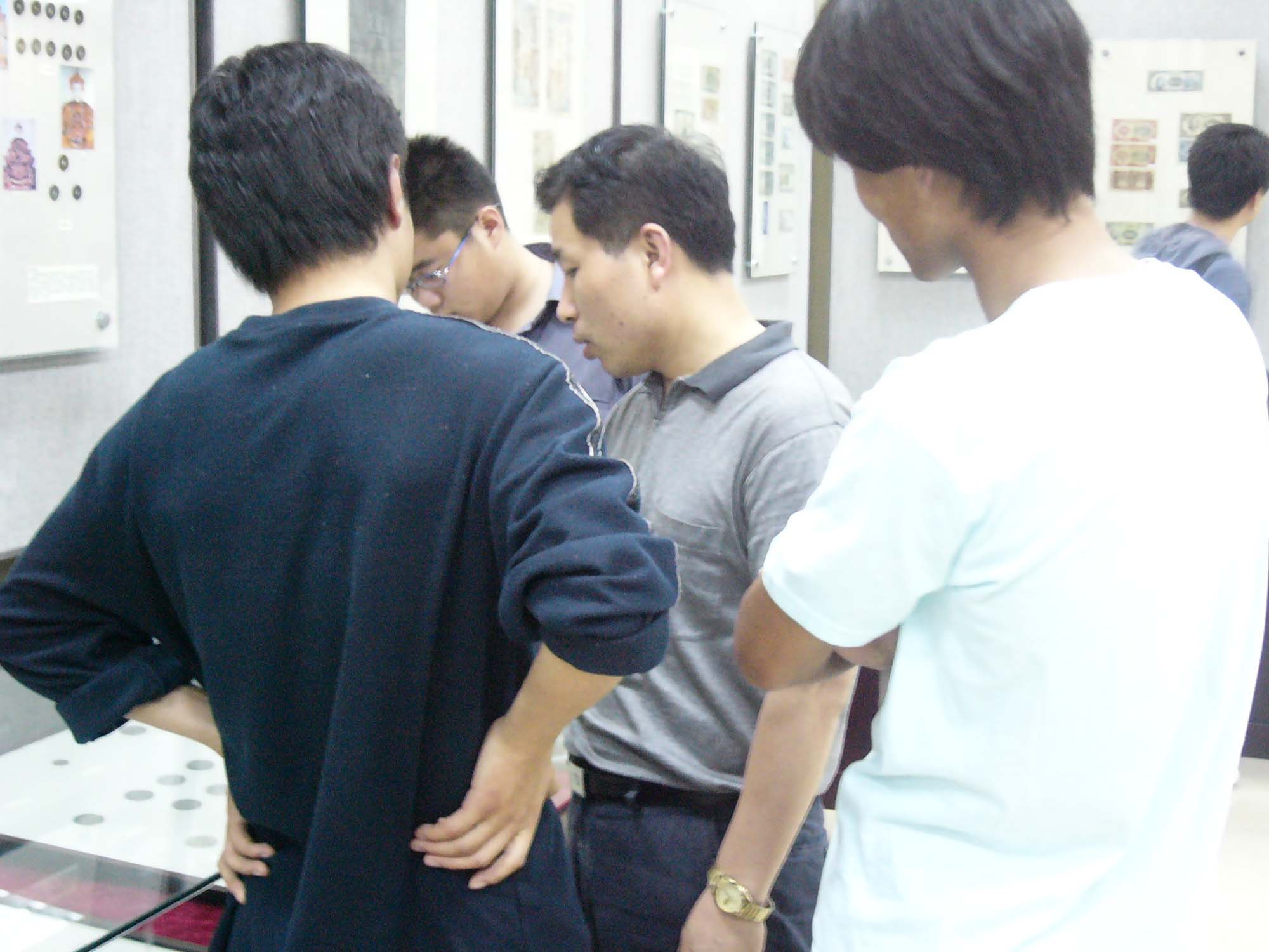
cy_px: 476
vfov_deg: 27.5
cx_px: 634
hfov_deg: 36.2
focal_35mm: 53
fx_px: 1943
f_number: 3.4
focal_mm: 8.8
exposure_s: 1/5
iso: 400
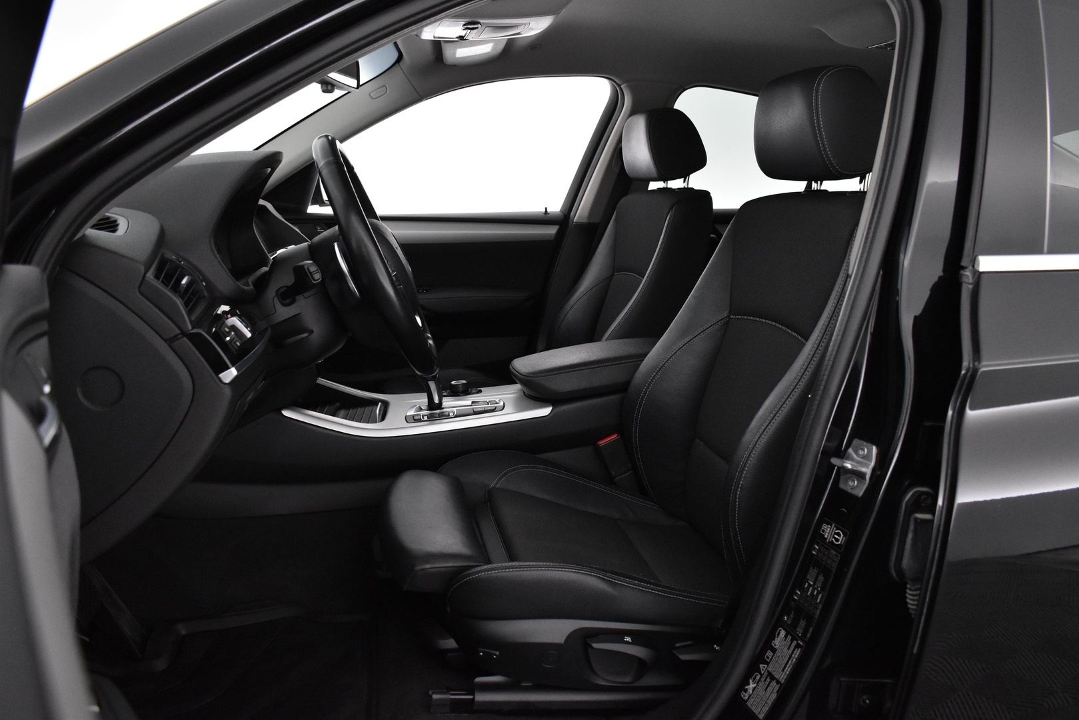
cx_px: 540
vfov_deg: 47.9
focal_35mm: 27
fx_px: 809
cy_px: 360
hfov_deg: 67.4
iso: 3200
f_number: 4.5
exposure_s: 1/80
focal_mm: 18
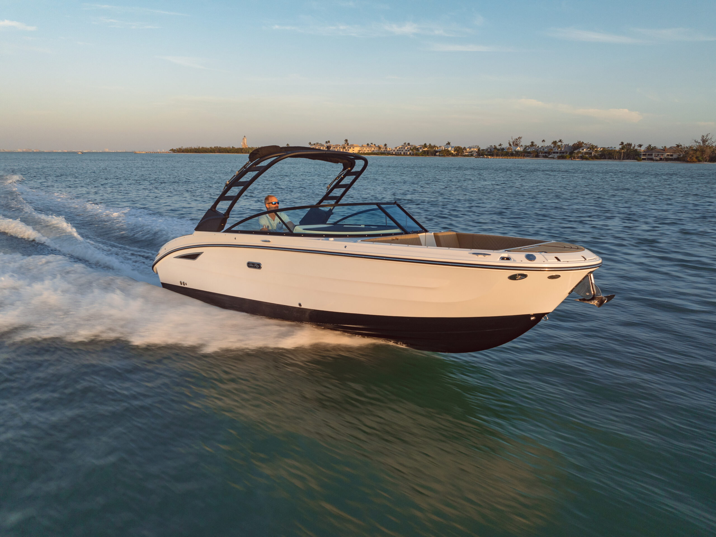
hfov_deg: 71.6
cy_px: 268
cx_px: 358
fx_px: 496
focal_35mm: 24
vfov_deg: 56.8
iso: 100
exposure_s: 1/120
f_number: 2.8
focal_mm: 12.29
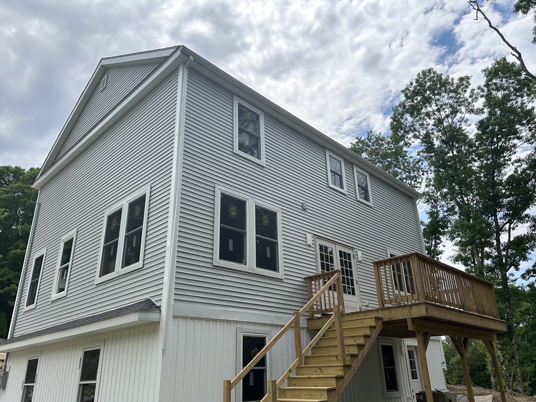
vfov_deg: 53.1
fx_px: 403
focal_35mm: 26
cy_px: 201
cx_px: 268
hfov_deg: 67.3
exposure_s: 1/3571
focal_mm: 5.7
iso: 50
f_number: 1.5
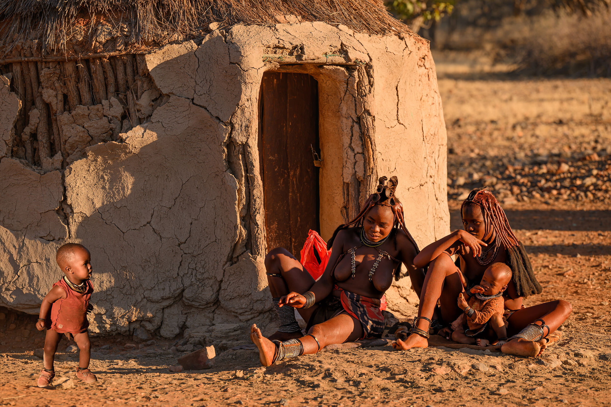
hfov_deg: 14.2
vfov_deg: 9.5
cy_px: 204
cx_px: 306
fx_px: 2461
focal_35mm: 145
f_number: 4.5
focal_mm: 145
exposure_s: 1/250
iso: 64
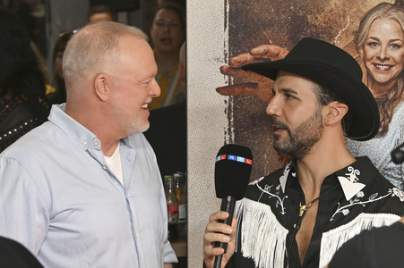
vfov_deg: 18.2
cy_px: 134
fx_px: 841
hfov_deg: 27.0
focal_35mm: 75
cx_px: 202
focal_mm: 75
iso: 800
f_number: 5.6
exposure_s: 1/160
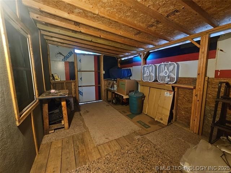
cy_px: 86
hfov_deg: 106.2
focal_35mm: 13
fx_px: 87
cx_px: 116
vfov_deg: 89.9
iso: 1250
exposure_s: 1/24
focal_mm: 2.2
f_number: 2.2
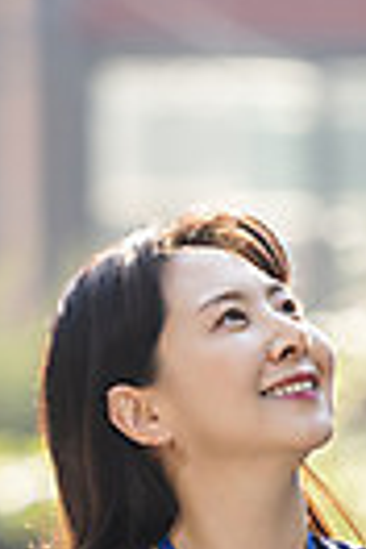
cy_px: 599
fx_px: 7838
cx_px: 347
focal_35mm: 514
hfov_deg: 2.7
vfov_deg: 4.0
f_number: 2.8
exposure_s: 1/800
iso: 160
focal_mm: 170
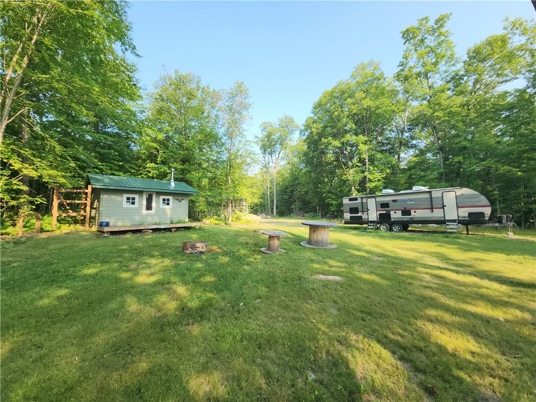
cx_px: 268
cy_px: 201
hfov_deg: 106.2
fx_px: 201
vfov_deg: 89.9
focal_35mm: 13
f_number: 2.2
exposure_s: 1/417
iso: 50
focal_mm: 2.2
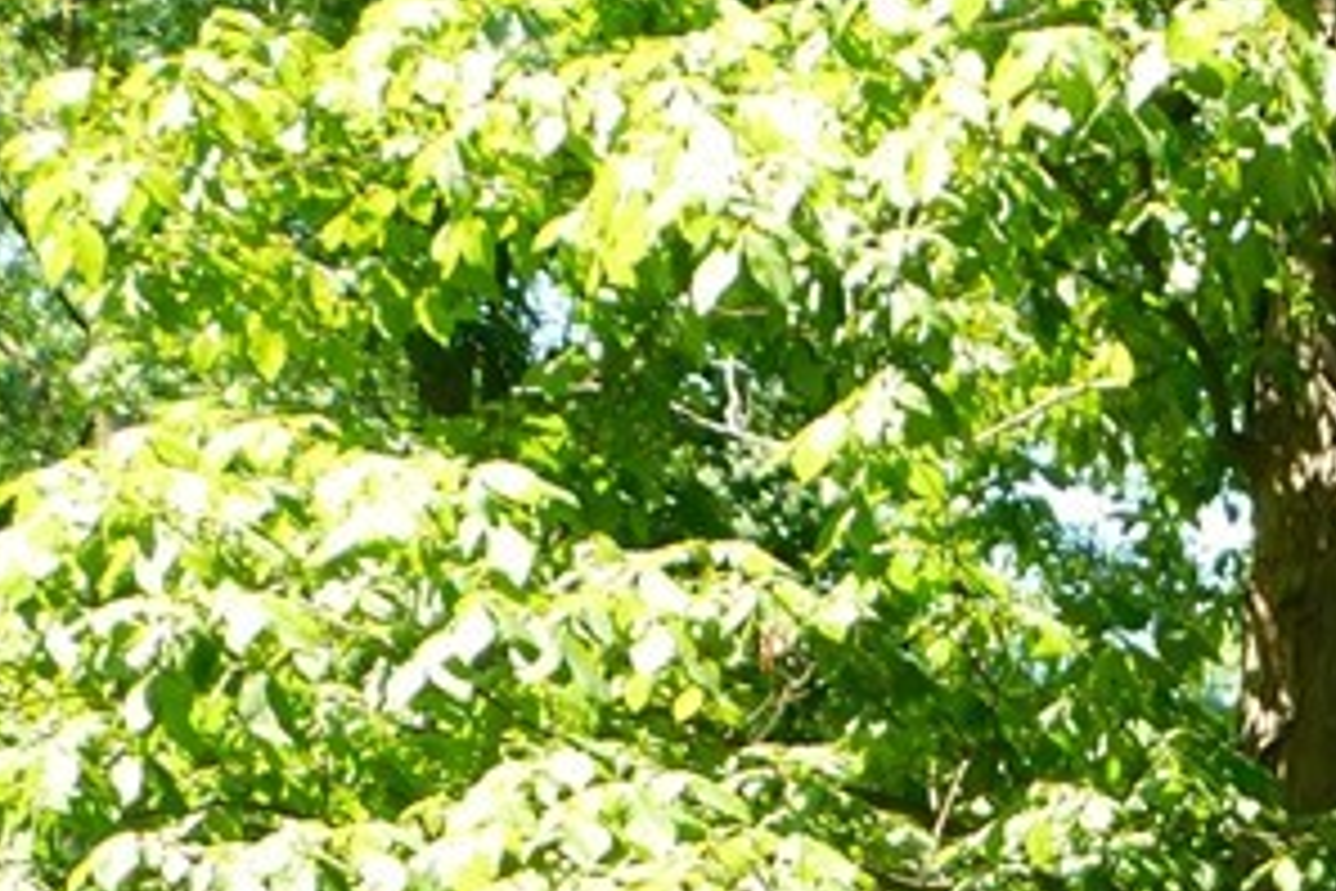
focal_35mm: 129
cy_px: 1683
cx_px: 1862
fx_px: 4787
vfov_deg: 10.0
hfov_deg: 15.0
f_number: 3.5
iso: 125
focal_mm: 6.3
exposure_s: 1/125
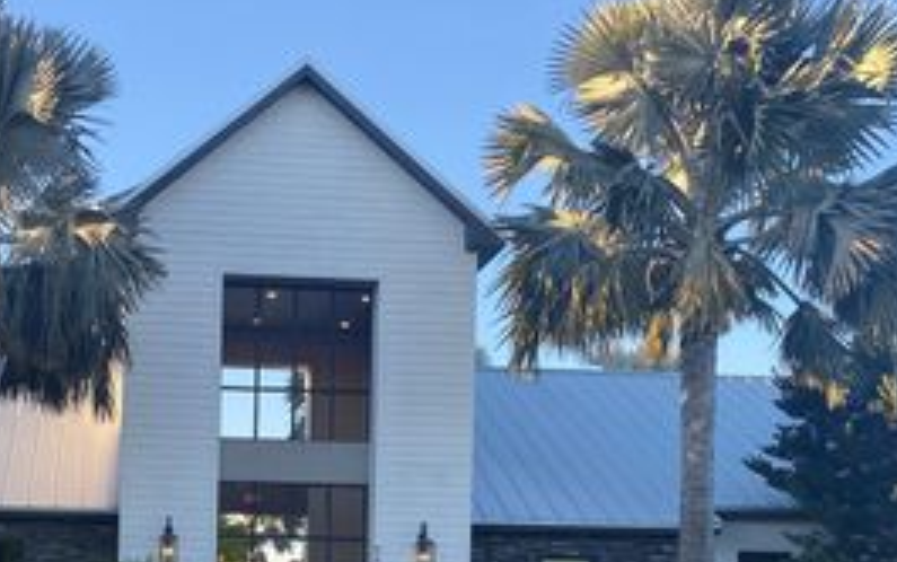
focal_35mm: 52
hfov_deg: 37.7
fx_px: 1272
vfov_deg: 23.7
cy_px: 574
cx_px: 206
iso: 32
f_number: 1.8
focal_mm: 4.25
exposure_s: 1/437
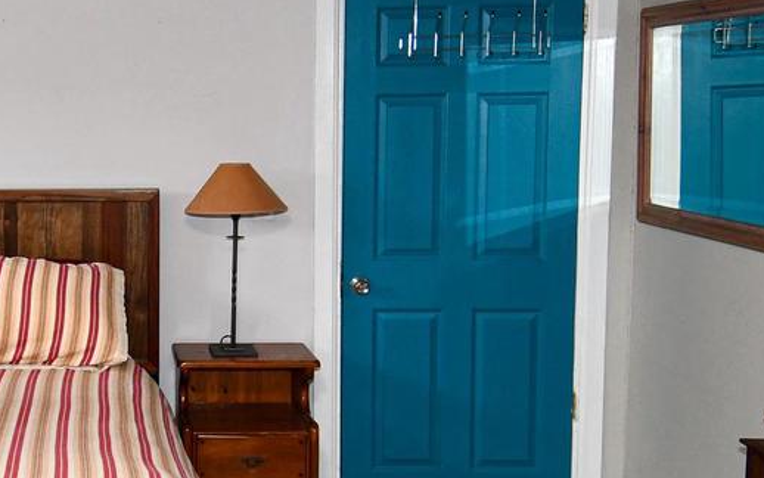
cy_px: 361
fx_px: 1062
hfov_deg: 36.8
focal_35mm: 51
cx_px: 63
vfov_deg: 25.0
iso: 800
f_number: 4
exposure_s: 1/60
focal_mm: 12
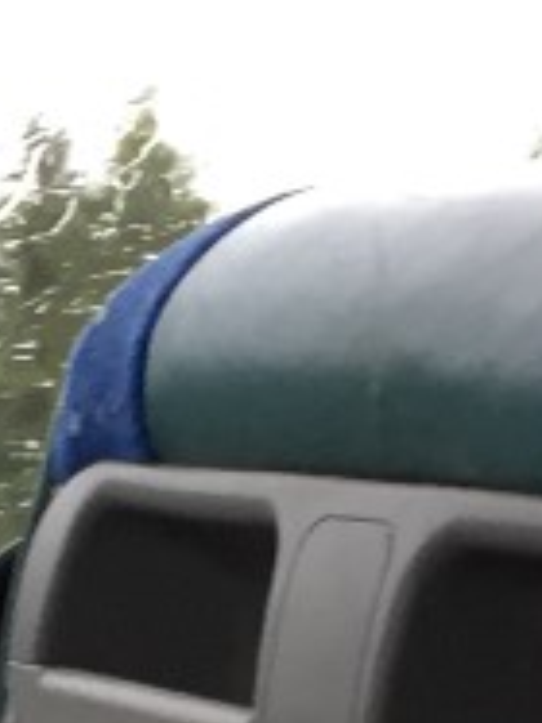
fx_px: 4159
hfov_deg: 7.5
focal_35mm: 199
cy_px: 1624
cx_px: 221
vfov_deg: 9.1
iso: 32
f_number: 2.2
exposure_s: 1/30
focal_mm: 4.15
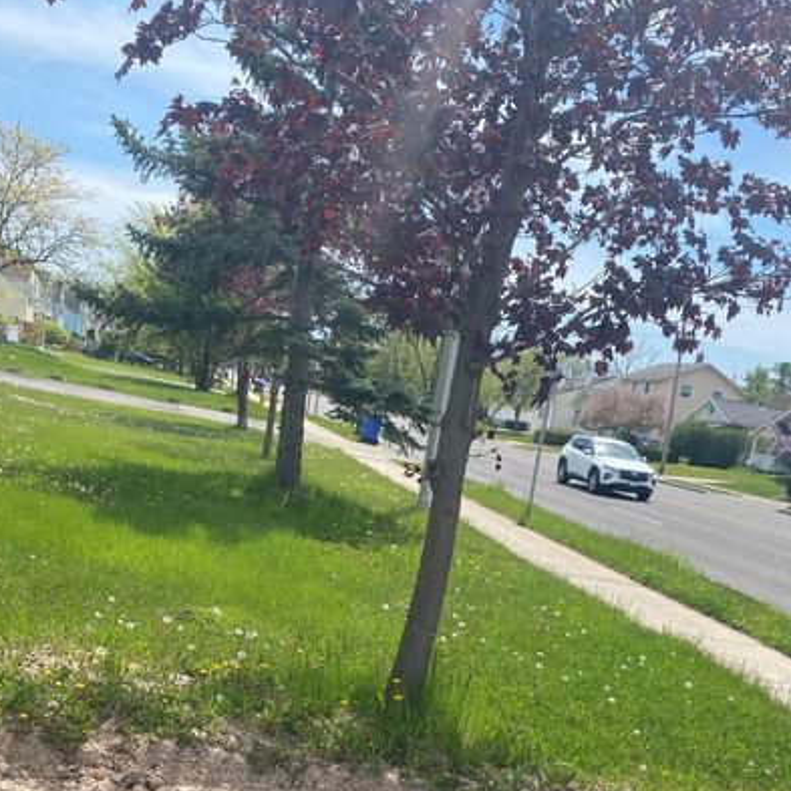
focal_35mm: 39
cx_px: 457
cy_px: 631
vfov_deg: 41.1
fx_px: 1008
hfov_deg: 42.7
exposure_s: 1/2410
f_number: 1.8
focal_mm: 4.25
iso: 32
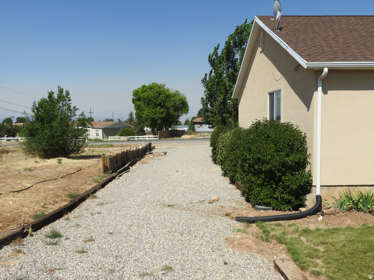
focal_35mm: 30
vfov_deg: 46.8
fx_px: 324
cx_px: 187
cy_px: 140
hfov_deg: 60.0
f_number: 4
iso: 100
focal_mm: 5.4
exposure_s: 1/1600
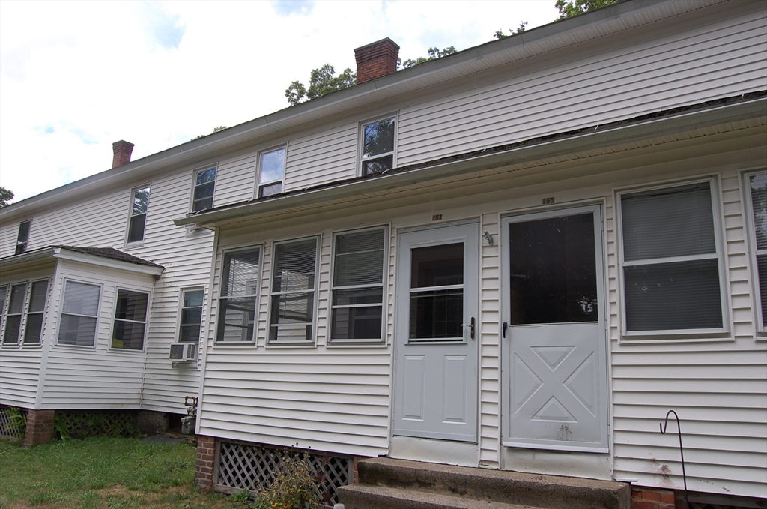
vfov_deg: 47.8
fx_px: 574
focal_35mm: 27
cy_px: 254
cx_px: 384
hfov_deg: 67.5
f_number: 8
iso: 200
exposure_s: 1/250
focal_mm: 18
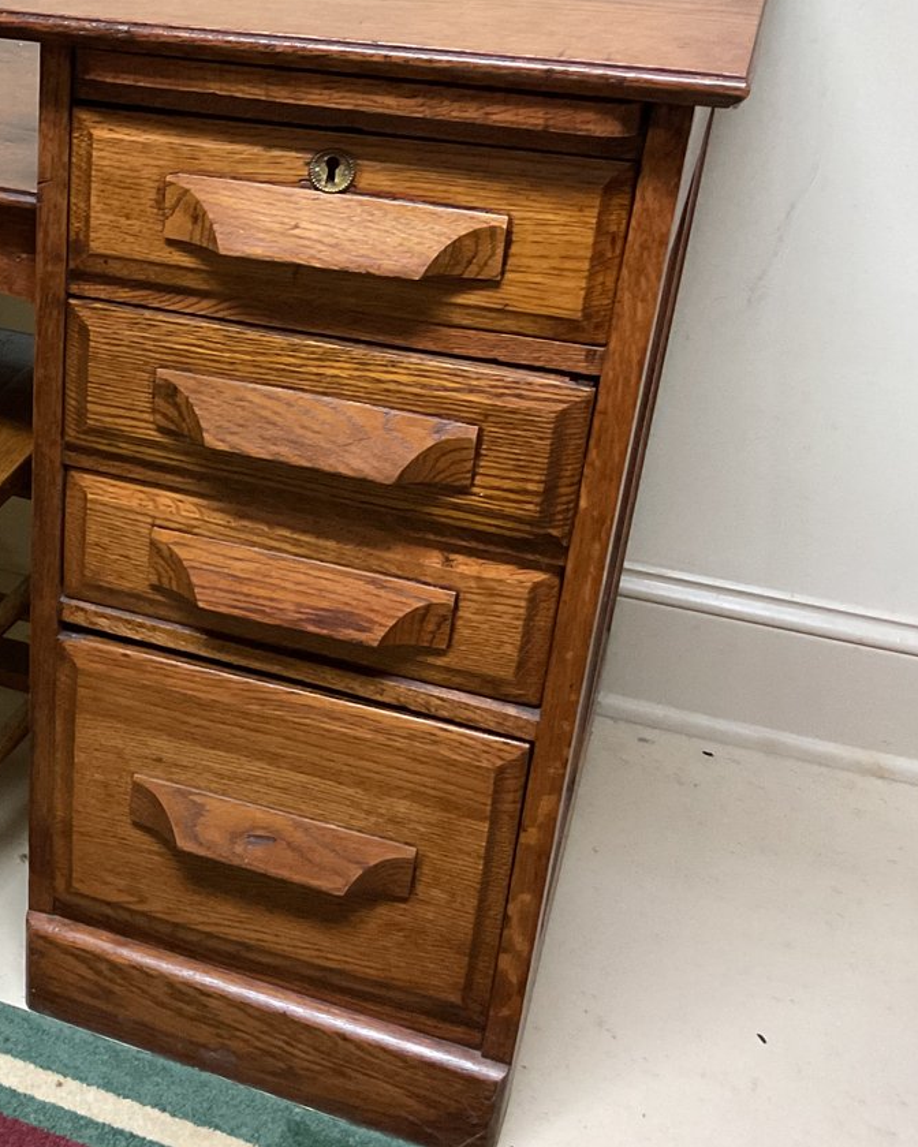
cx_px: -25
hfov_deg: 27.7
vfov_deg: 36.5
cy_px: 438
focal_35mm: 51
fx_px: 1732
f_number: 1.8
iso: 200
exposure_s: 1/60
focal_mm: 3
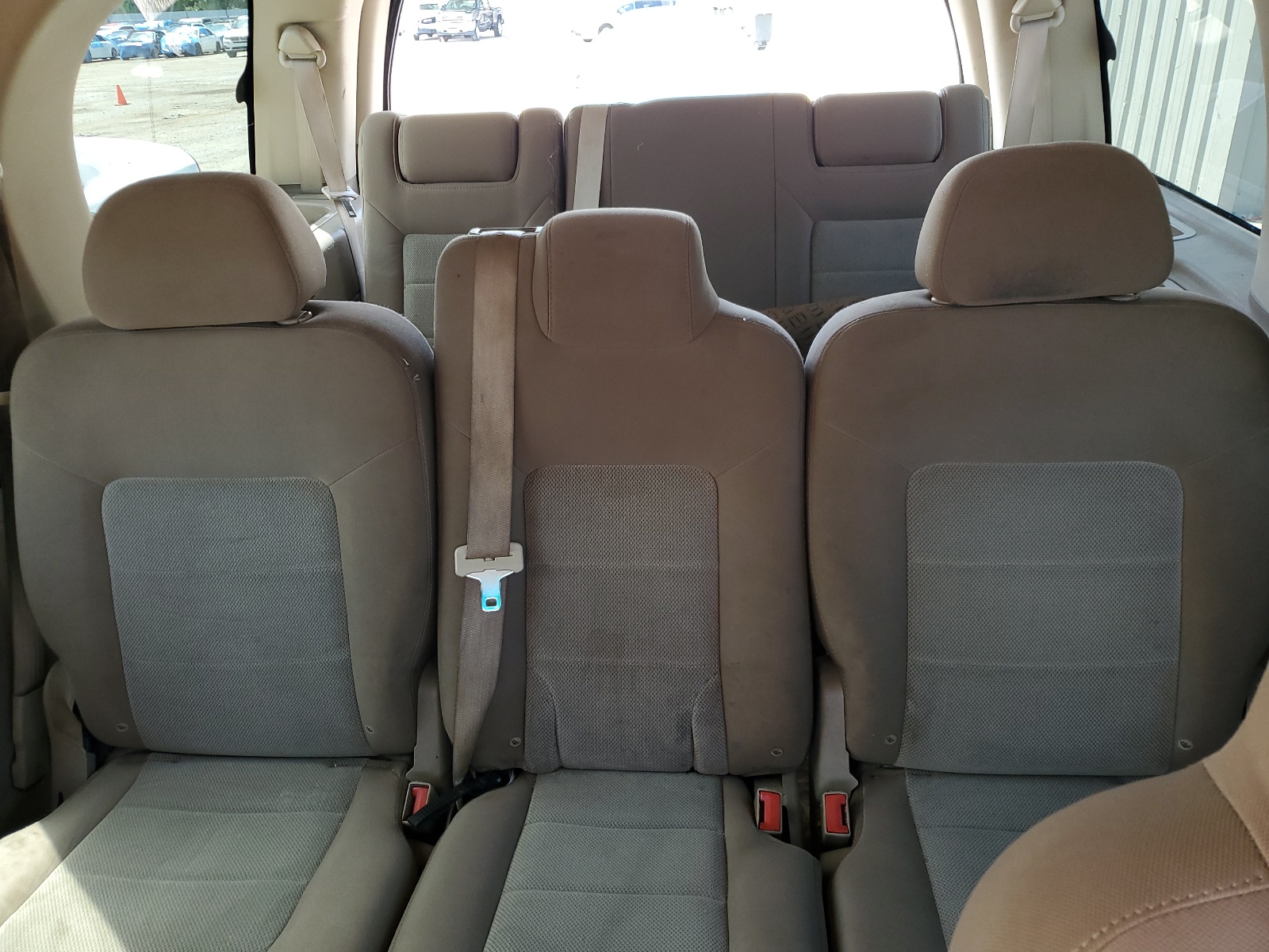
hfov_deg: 67.3
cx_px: 634
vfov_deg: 53.1
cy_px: 476
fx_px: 953
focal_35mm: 26
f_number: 1.5
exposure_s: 1/120
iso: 67
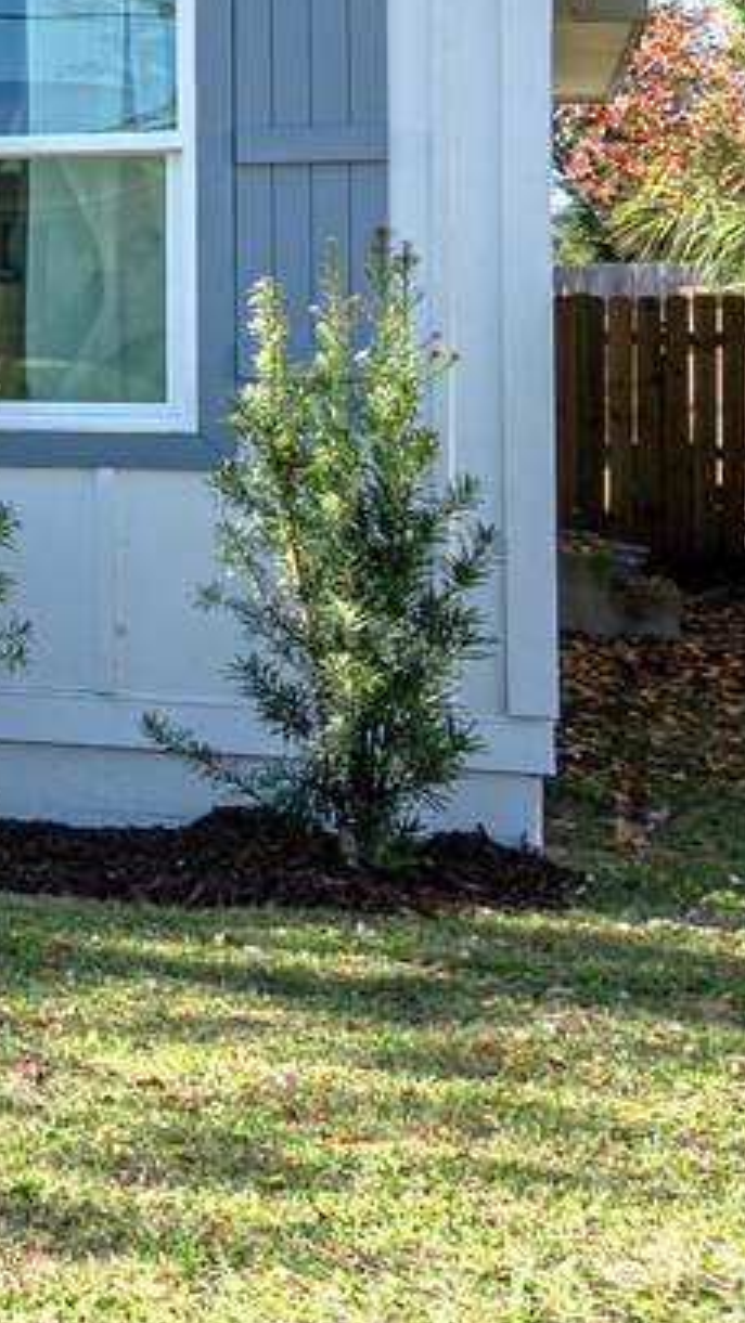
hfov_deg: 11.3
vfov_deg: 23.1
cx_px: -1067
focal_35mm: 89
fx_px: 3125
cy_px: 67
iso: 100
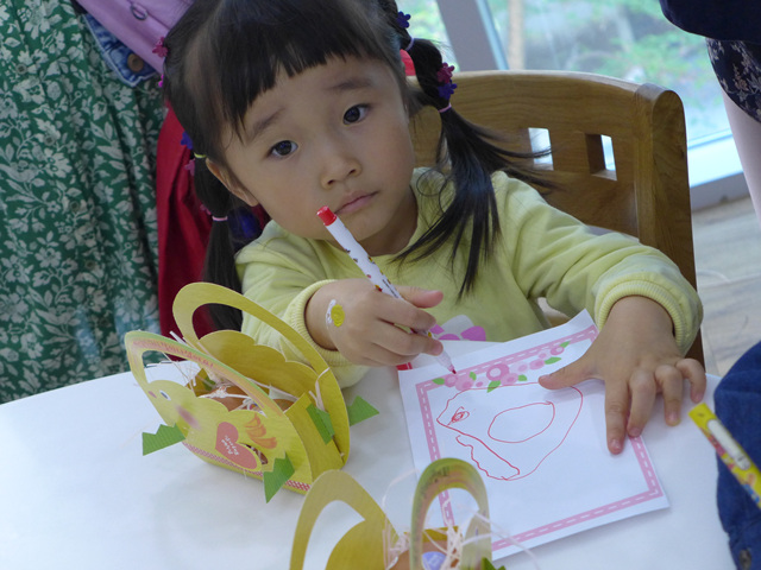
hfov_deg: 26.0
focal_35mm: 75
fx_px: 1649
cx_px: 380
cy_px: 285
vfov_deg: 19.6
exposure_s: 1/200
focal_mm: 14.7
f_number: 2.2
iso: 400
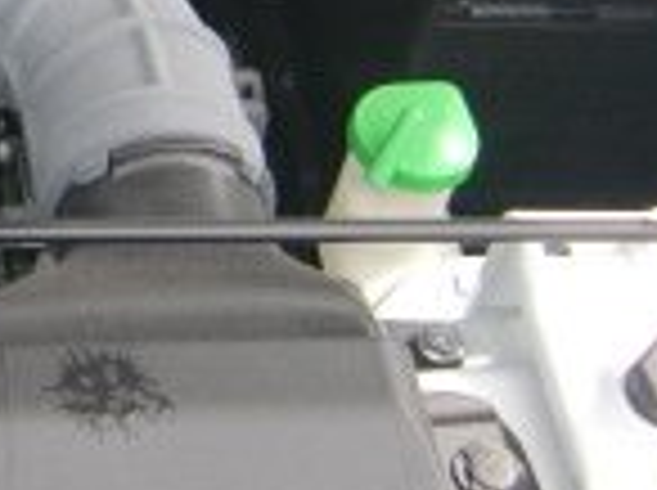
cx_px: -432
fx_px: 2331
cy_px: -126
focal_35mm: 123
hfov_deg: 14.5
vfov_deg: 11.7
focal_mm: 4.9
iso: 64
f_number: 2.6
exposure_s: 1/320
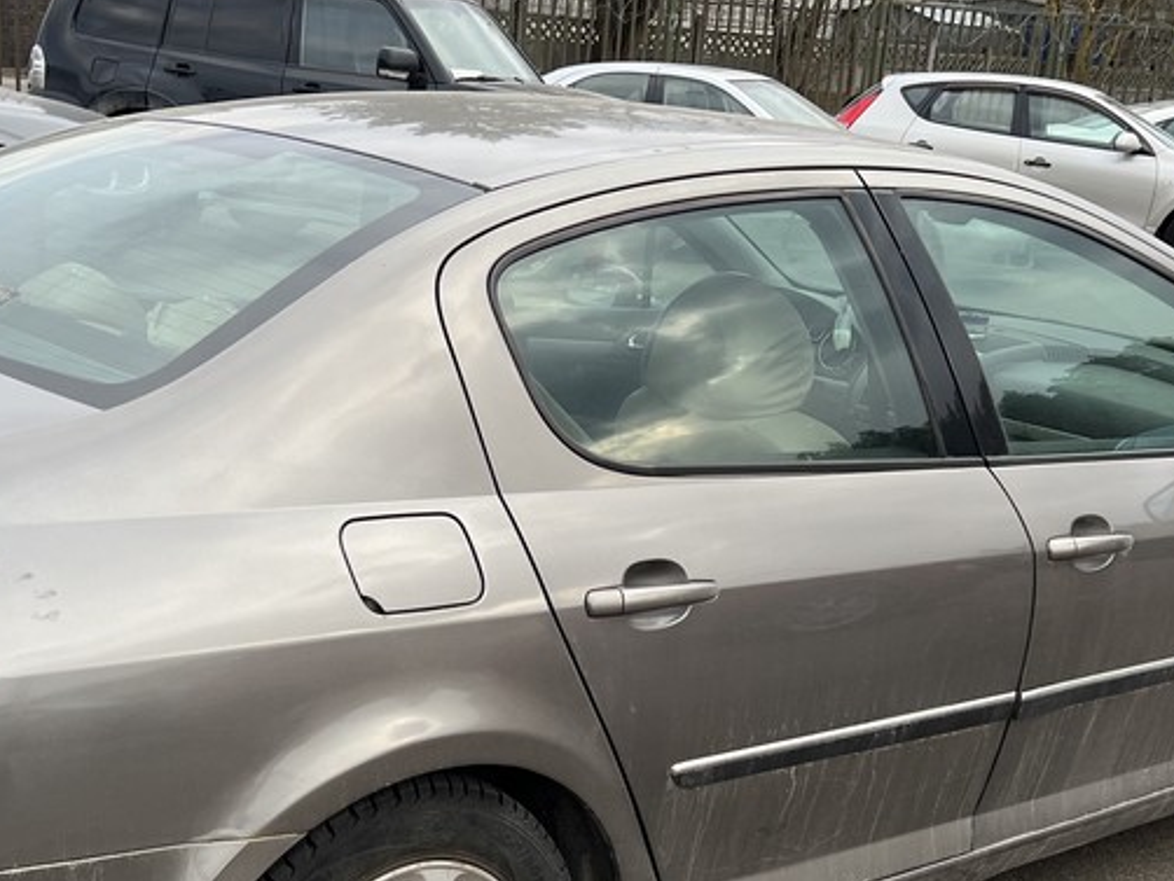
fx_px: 1798
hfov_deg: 36.0
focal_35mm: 53
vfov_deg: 27.2
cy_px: 661
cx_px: 461
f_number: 1.5
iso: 50
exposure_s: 1/917
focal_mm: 5.7
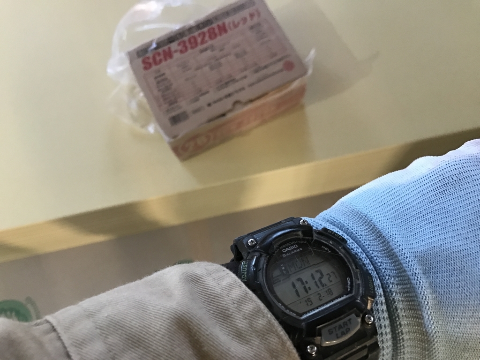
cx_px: 240
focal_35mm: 28
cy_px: 180
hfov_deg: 63.4
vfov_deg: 49.7
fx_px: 388
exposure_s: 1/15
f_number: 1.8
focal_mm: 3.99
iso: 100
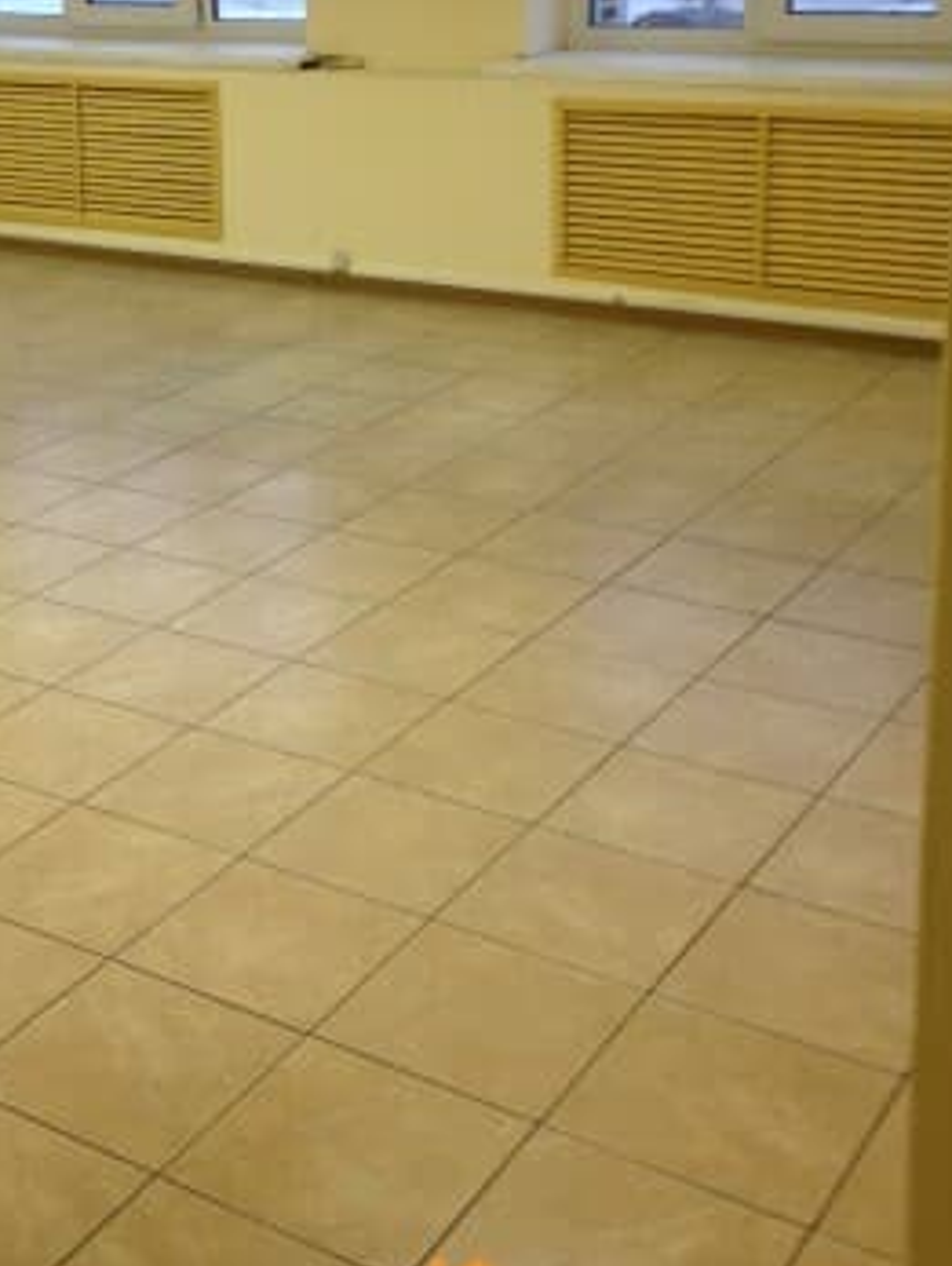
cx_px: 164
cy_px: 328
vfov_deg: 33.1
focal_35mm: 57
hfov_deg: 25.2
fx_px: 2086
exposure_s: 1/25
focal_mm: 4.12
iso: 50
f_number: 2.4
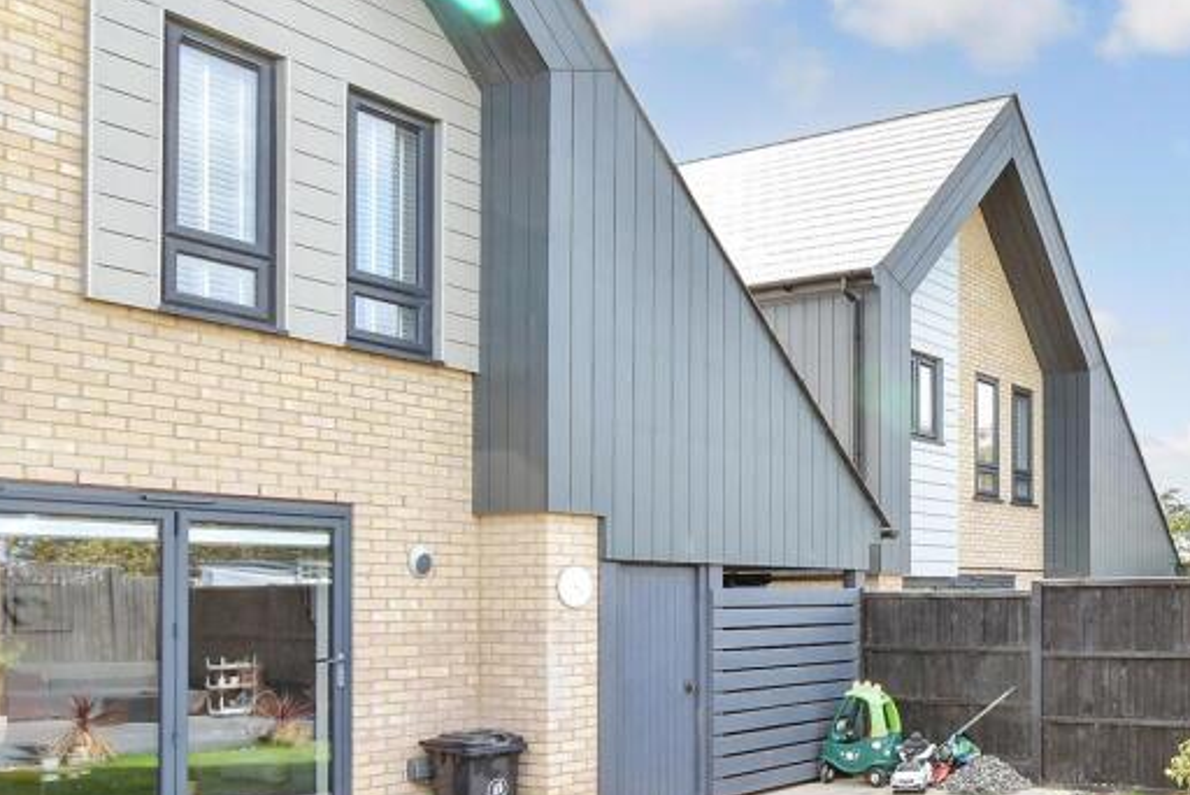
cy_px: 543
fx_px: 992
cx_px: 1058
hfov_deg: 54.4
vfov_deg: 42.9
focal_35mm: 30
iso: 160
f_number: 8
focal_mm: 10
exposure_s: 1/60
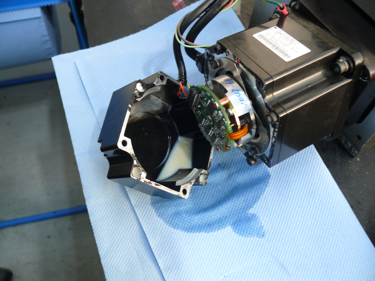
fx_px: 379
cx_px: 188
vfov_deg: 40.7
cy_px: 140
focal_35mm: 35
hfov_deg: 52.6
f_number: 2.8
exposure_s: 1/30
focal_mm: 7.4
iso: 125
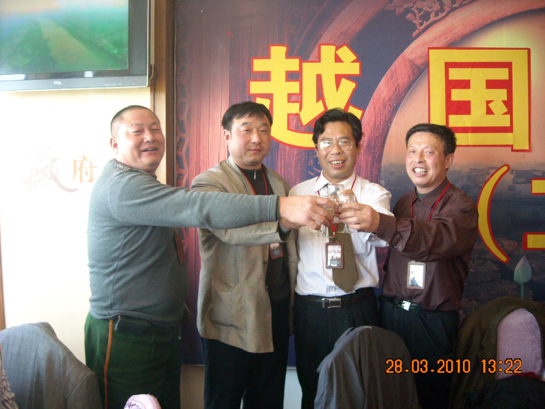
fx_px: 551
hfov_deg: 52.6
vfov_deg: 40.7
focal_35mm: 35
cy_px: 204
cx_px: 272
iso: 336
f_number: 2.8
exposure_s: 1/60
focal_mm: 5.7
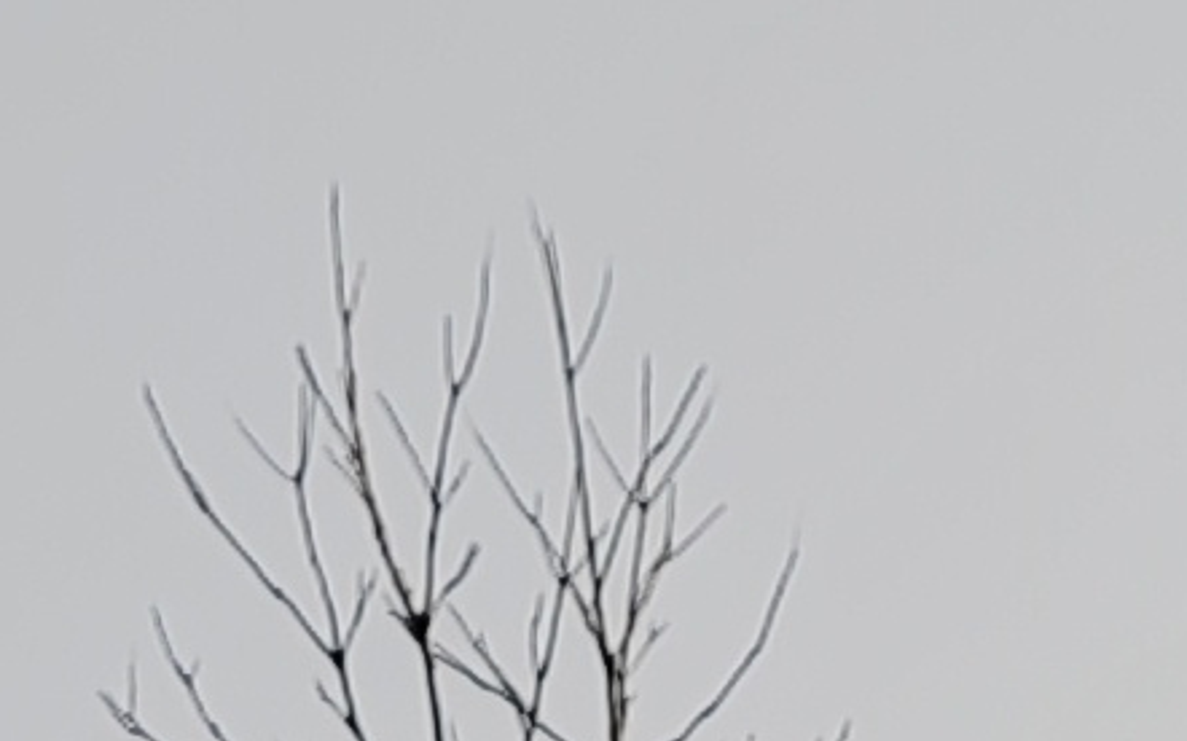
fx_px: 7633
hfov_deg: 8.8
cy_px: 3501
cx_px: -89
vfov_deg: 4.8
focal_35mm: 236
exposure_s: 1/570
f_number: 1.8
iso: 100
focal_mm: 6.14
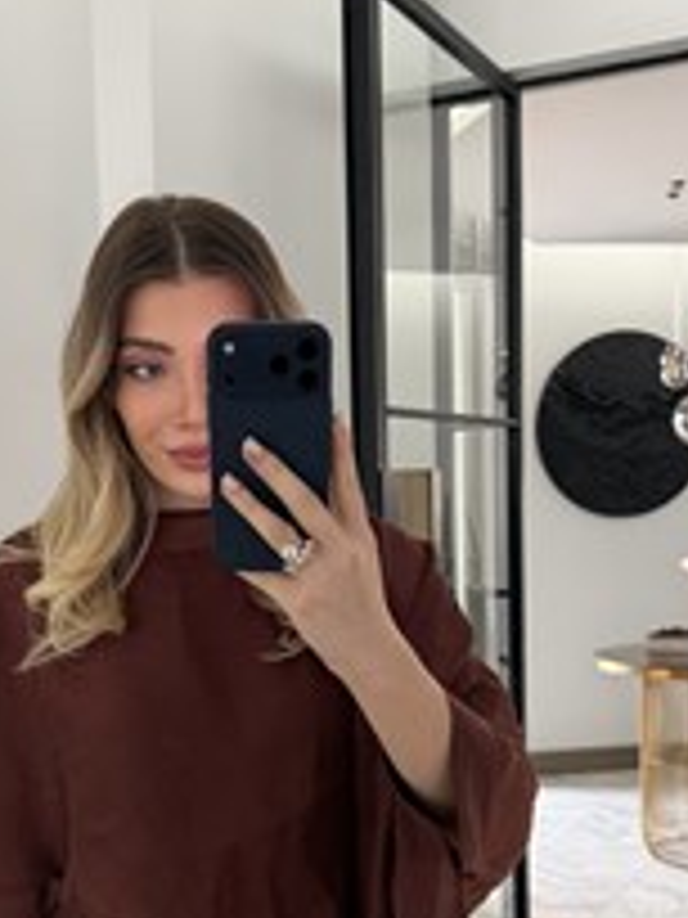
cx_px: 261
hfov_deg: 30.8
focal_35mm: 47
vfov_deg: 39.9
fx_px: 1246
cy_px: 626
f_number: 1.78
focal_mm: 6.76
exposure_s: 1/50
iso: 320
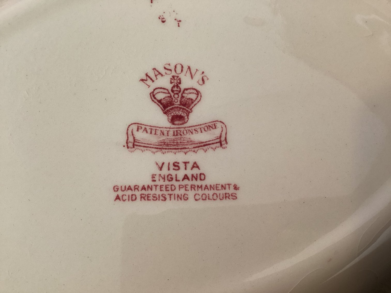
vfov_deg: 45.4
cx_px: 196
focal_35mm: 31
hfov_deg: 58.3
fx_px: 350
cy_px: 146
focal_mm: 3.3
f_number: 2.4
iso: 160
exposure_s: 1/60
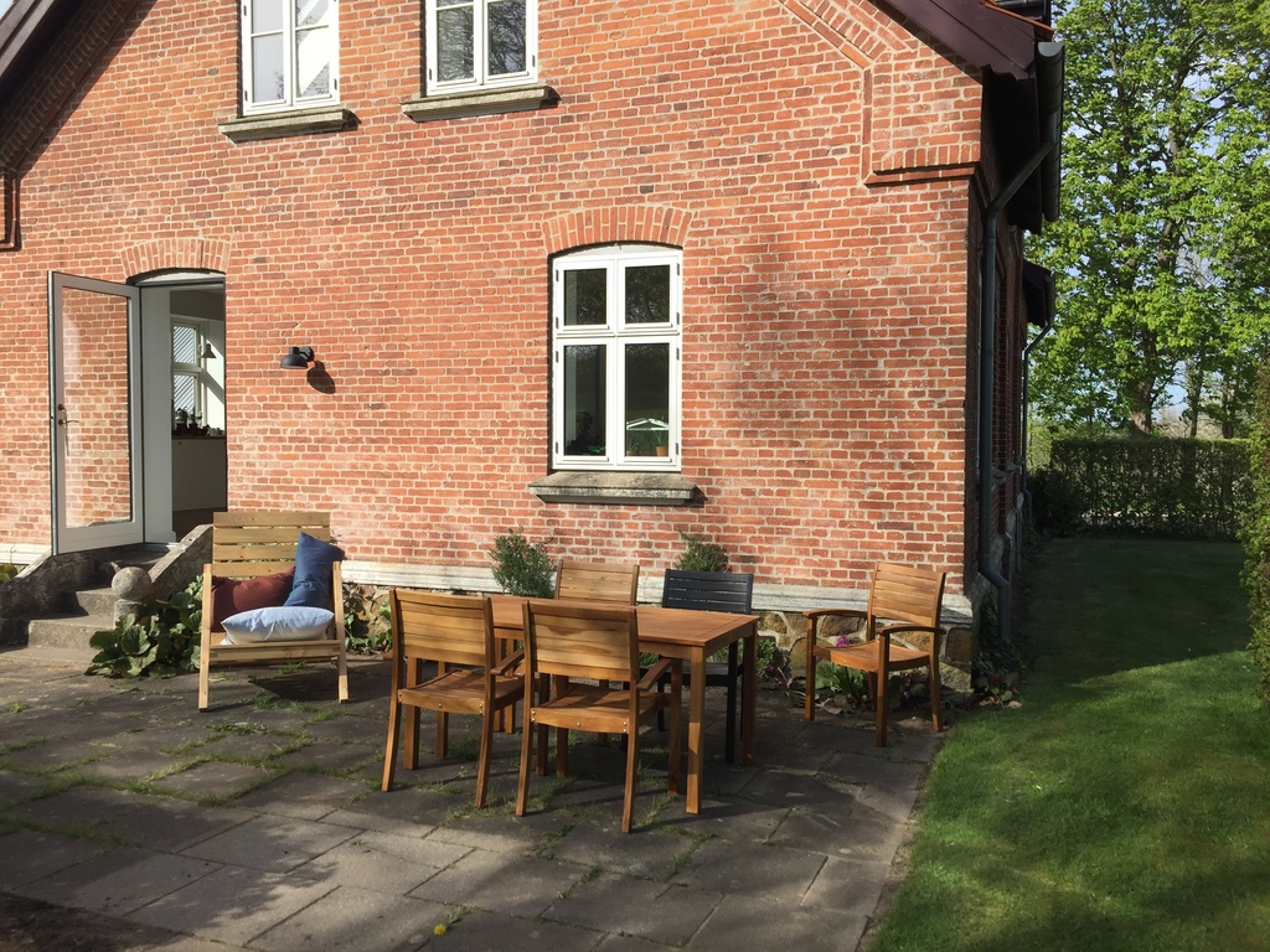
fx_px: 1064
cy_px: 476
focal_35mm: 29
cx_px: 635
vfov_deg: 48.2
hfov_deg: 61.7
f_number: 2.2
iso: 32
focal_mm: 4.15
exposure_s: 1/1236
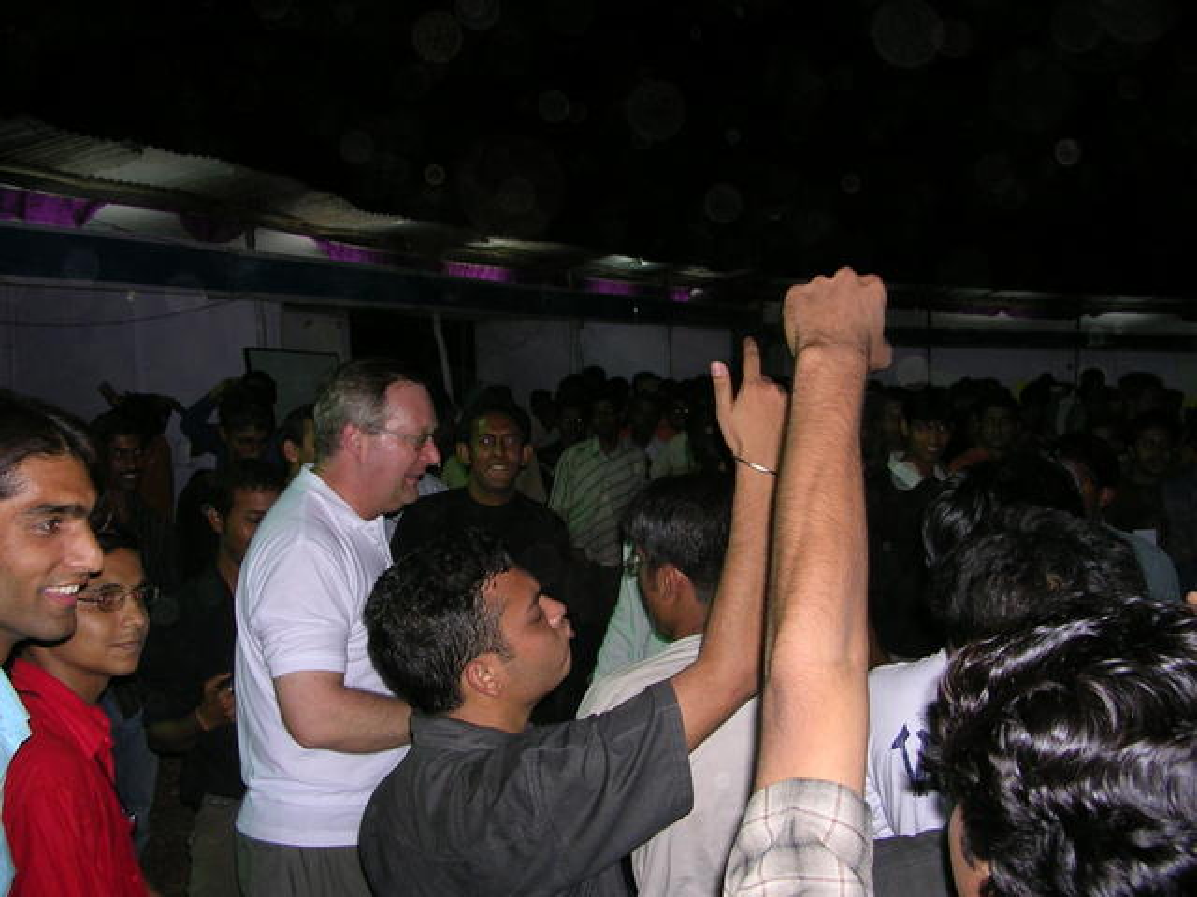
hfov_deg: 49.0
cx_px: 598
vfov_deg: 37.7
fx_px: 1314
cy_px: 448
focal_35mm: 38
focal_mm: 5.8
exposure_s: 1/60.1
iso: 66
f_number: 2.8
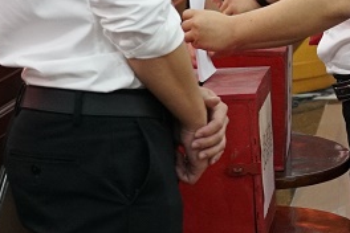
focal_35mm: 144
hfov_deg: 14.0
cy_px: -63
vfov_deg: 9.4
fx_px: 1400
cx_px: 357
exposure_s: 1/60
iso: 3200
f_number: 4.5
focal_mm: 38
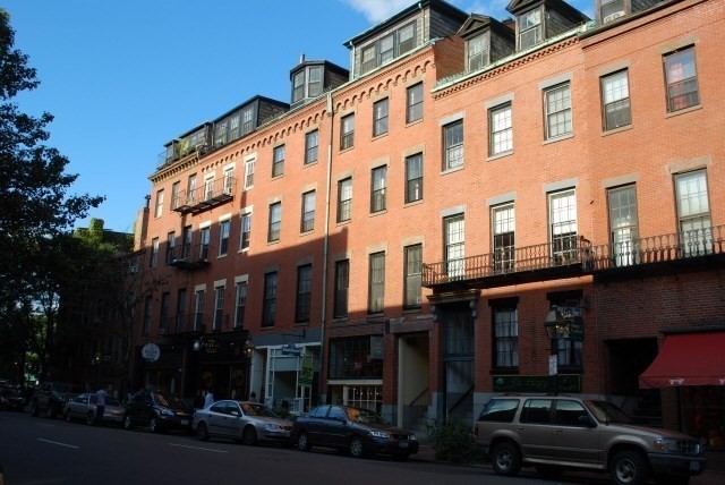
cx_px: 362
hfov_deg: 57.2
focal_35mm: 33
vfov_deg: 40.0
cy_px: 242
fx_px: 665
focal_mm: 22
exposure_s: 1/200
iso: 100
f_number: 7.1
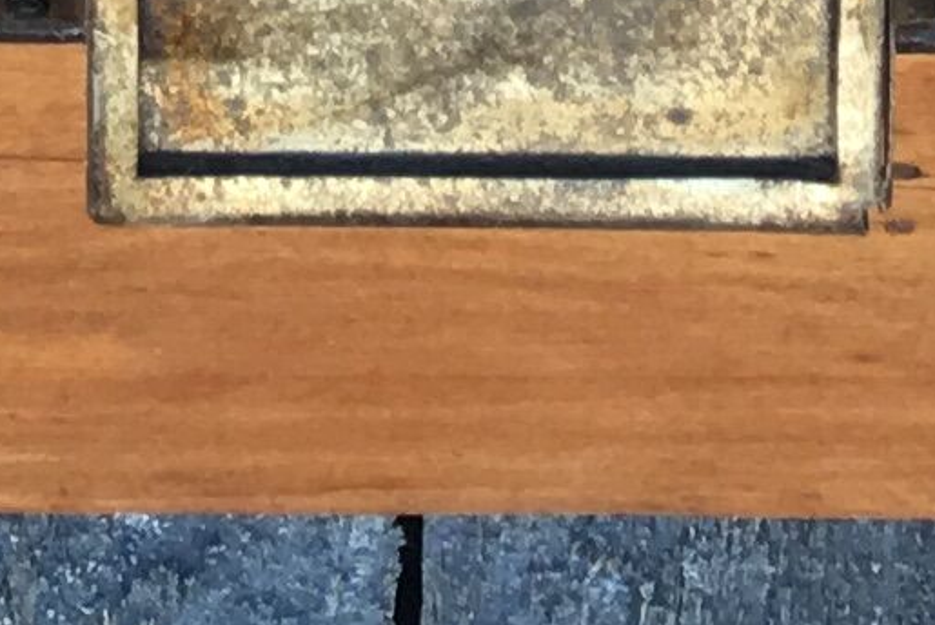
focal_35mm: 236
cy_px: -2642
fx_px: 6133
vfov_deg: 4.7
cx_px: 408
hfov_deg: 8.7
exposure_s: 1/100
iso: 32
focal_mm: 4.15
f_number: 2.2
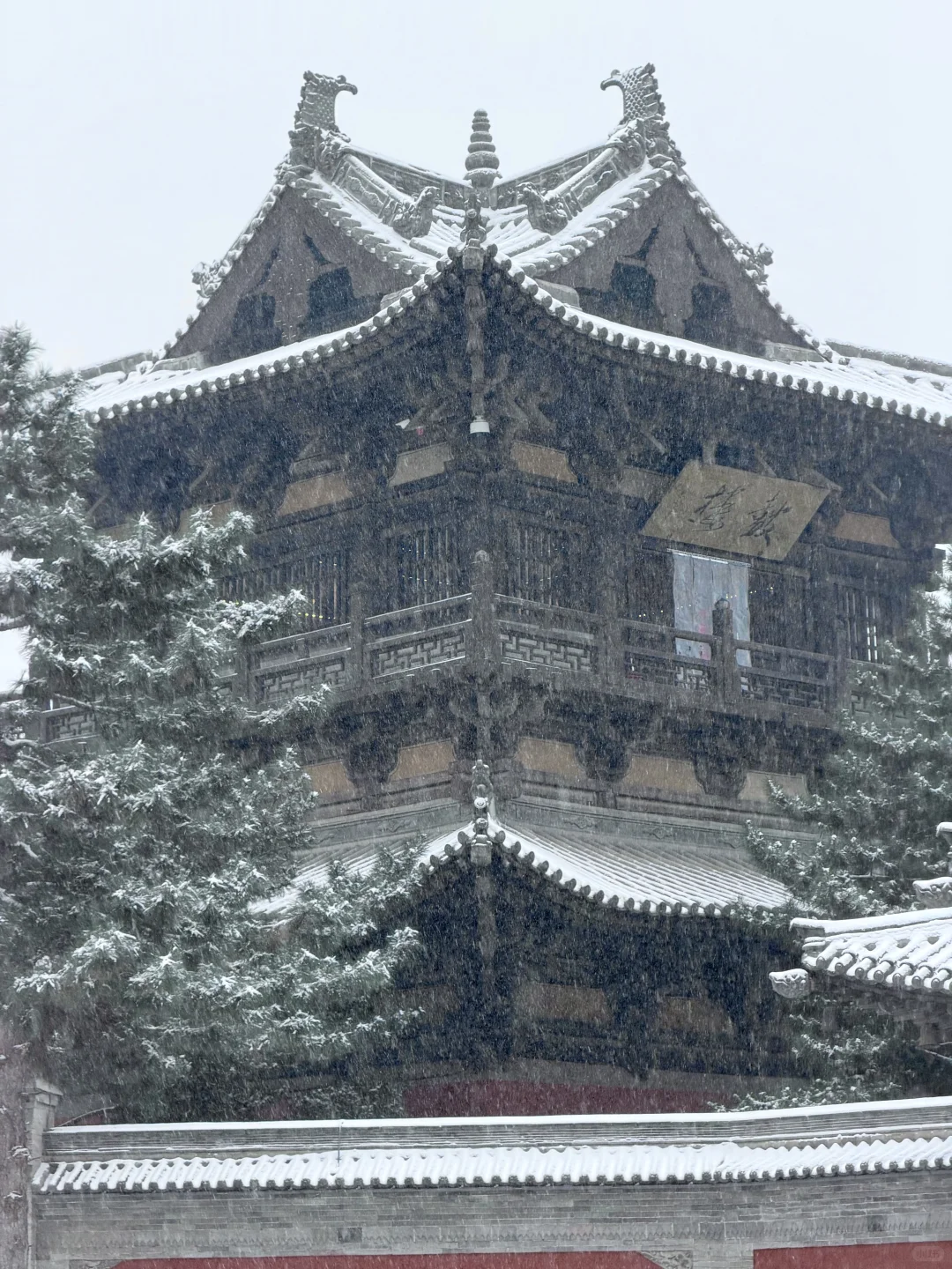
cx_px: 476
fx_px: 3667
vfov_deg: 19.6
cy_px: 634
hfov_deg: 14.8
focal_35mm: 100
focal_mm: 16.89
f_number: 2.8
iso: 100
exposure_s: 1/121
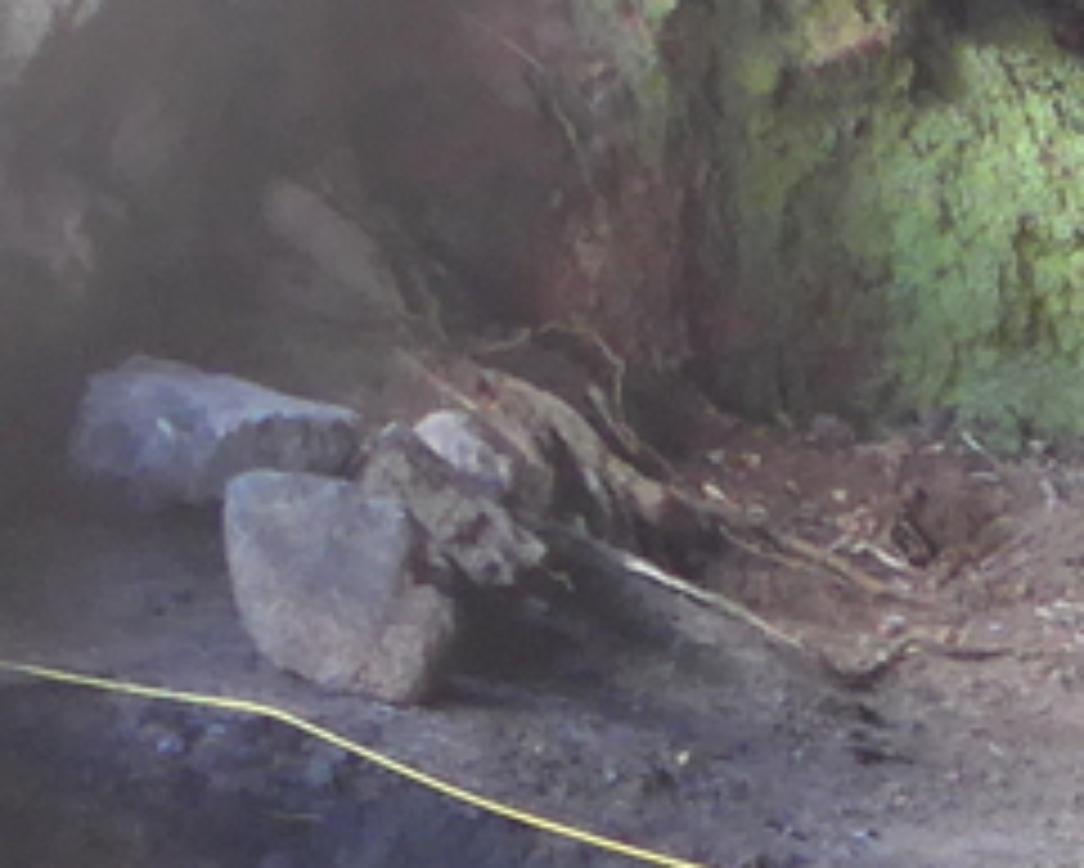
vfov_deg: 8.1
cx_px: 2573
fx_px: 6034
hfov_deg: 9.2
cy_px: 1034
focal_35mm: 188
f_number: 2
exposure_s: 1/30
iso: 400
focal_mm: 6
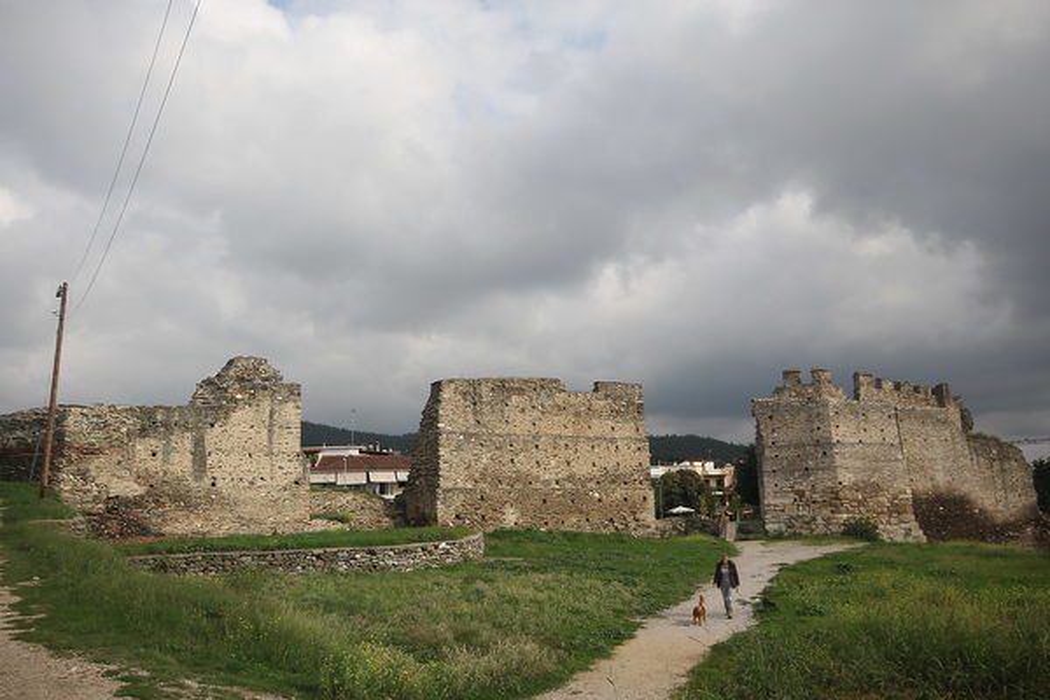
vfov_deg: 41.1
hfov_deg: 58.7
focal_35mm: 32
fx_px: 933
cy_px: 350
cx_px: 525
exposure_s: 1/125
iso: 100
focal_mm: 20
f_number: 11
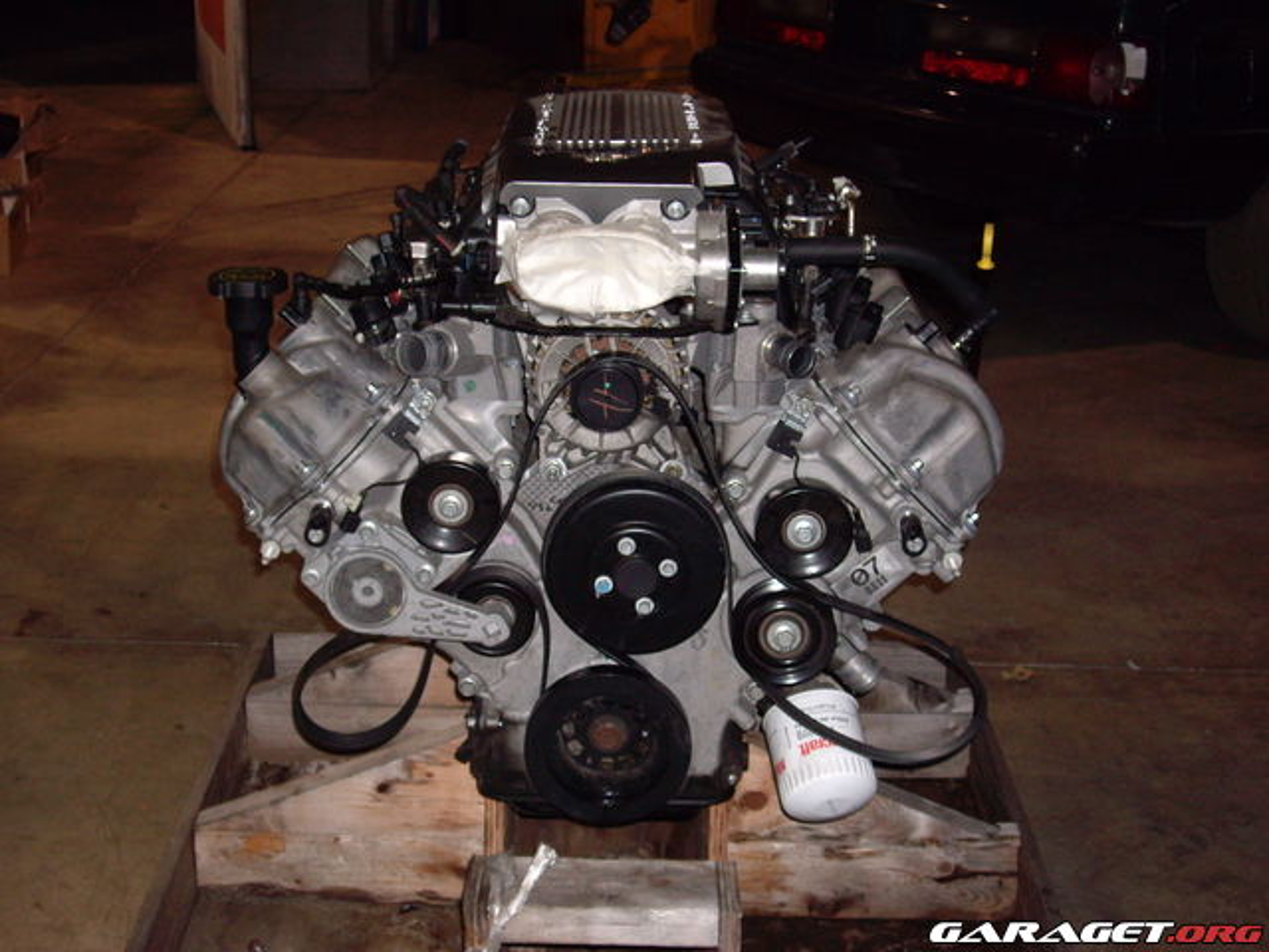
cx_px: 634
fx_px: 2016
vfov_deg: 26.6
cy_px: 476
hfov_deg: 34.9
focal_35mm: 55
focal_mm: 9
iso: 200
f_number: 3.3
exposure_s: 1/60
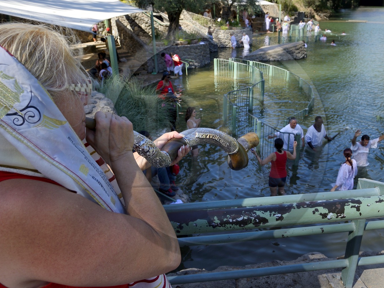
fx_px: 299
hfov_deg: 65.2
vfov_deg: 51.3
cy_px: 142
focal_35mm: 27
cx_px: 212
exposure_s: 1/200
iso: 200
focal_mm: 24
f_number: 9
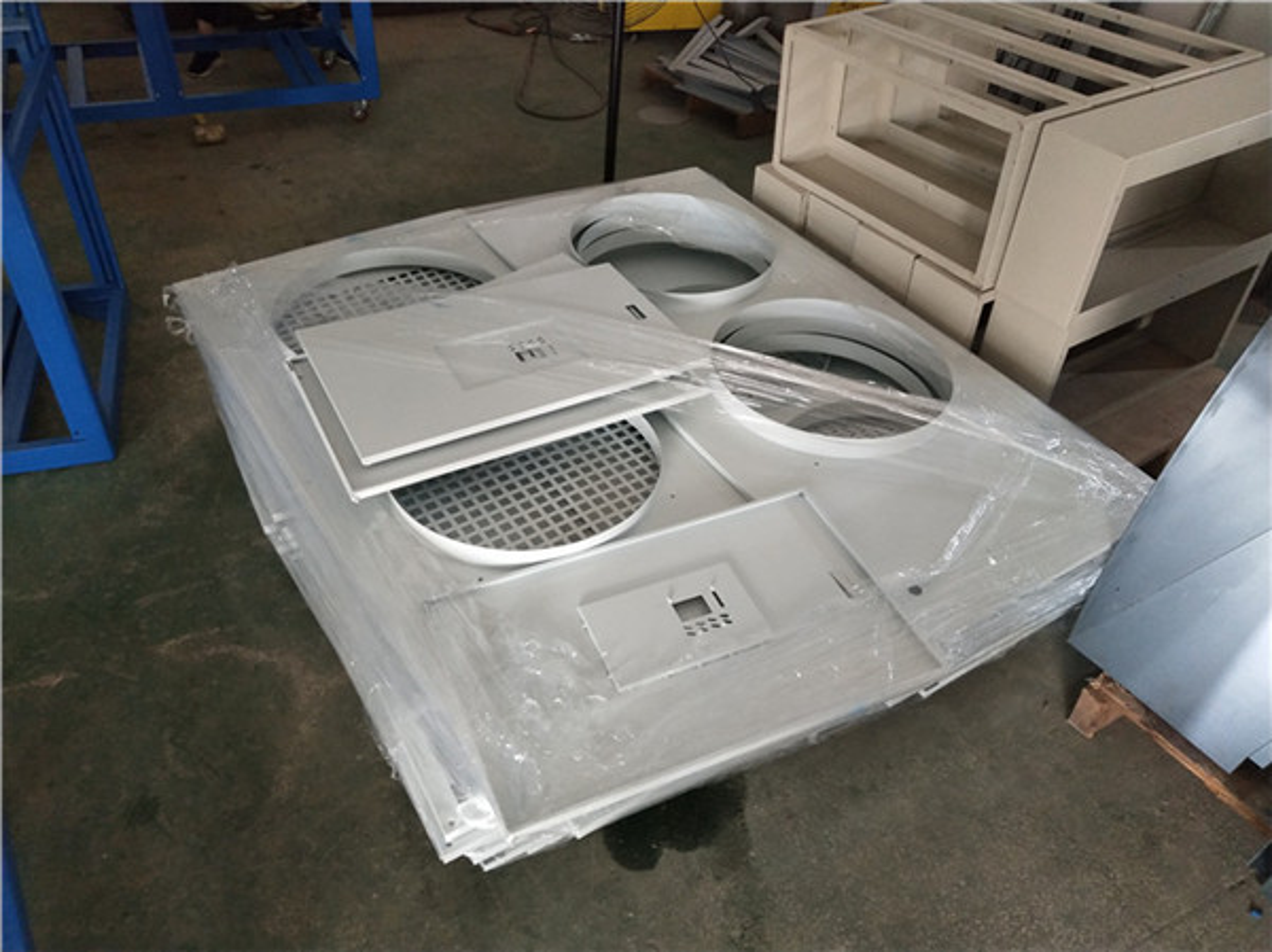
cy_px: 476
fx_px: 1101
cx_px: 636
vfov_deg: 46.7
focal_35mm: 30
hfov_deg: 60.0
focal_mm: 3.95
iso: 449
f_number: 1.8
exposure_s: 1/50
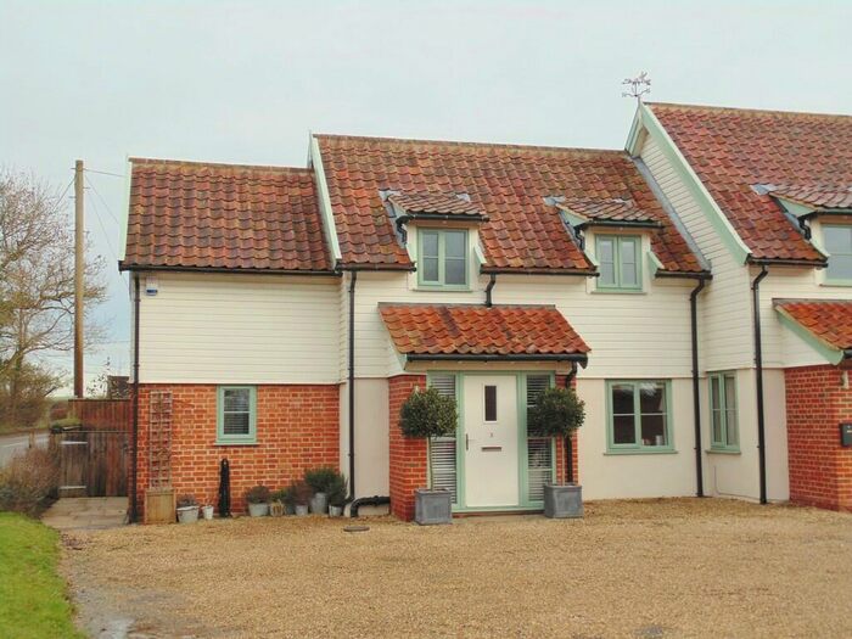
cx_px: 426
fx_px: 1009
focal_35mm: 41
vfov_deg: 35.1
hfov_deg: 45.8
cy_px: 320
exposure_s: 1/250
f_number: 3.6
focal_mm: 7.4
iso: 80
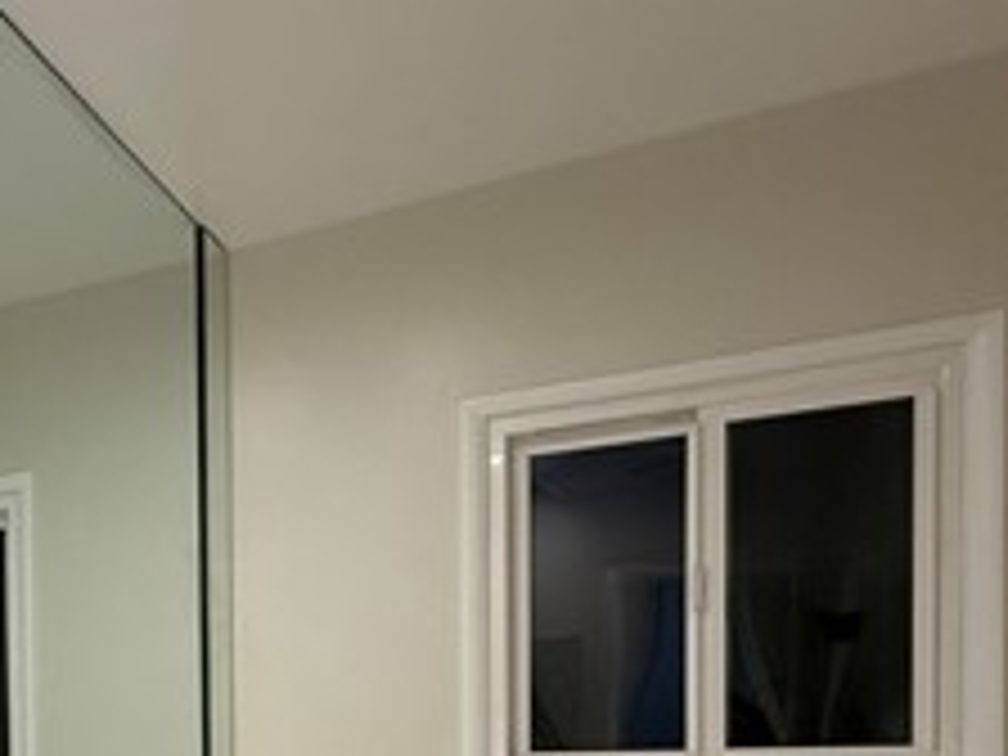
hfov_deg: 40.8
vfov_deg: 32.4
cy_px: 792
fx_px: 1165
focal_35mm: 40
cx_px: -4
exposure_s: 1/120
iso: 200
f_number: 2.2
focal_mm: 2.22
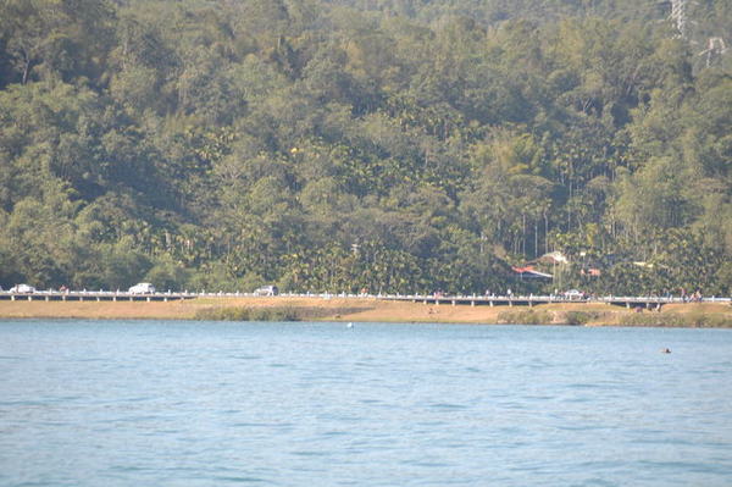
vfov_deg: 4.6
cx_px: 366
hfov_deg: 6.9
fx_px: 6095
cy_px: 244
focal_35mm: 300
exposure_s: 1/160
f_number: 6.3
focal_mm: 200
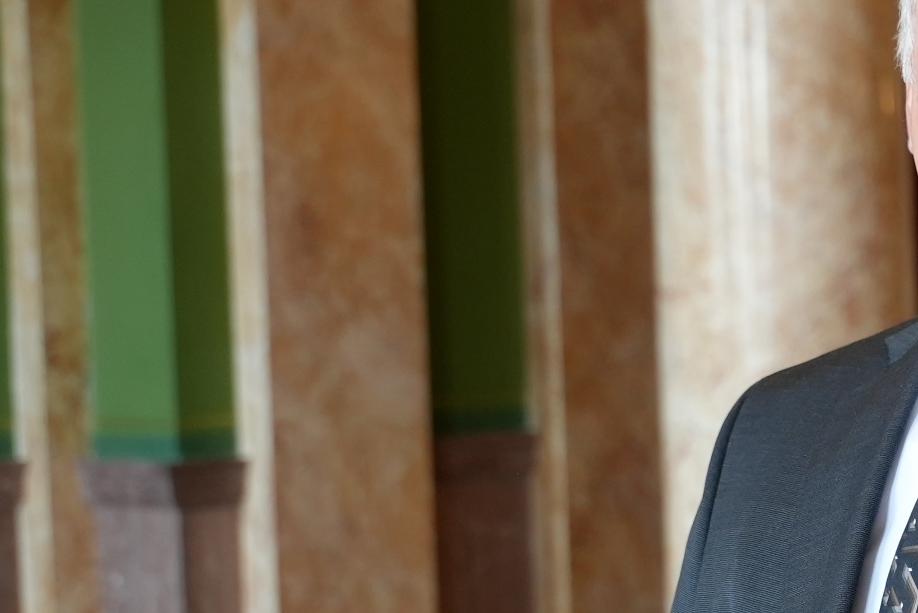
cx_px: 1123
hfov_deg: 16.4
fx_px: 3036
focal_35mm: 119
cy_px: 331
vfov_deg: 11.5
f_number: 4
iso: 2000
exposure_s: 1/160
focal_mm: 46
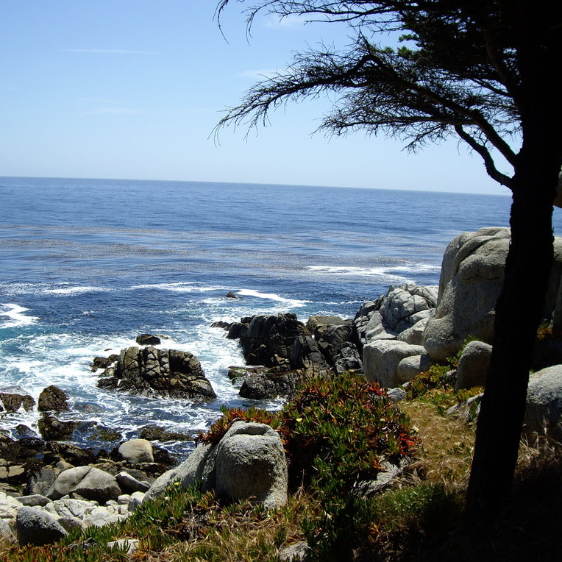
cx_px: 237
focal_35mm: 45
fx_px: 827
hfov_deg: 37.5
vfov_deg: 37.6
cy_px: 280
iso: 50
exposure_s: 1/500
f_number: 4.3
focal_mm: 6.2
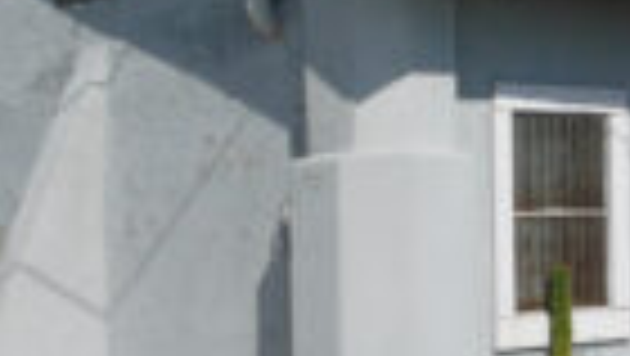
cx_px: 644
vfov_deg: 11.1
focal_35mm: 109
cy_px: 216
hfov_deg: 19.0
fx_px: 1822
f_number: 8
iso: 100
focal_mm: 7.4
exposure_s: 1/640
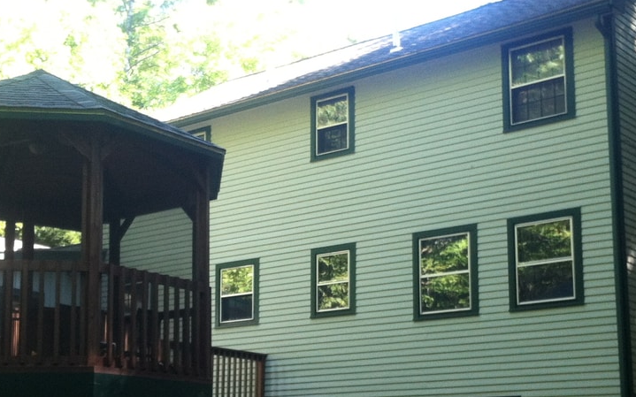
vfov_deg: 18.8
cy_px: 271
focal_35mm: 69
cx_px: 282
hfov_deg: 29.8
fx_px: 1196
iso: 100
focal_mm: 3.85
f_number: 2.8
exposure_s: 1/60
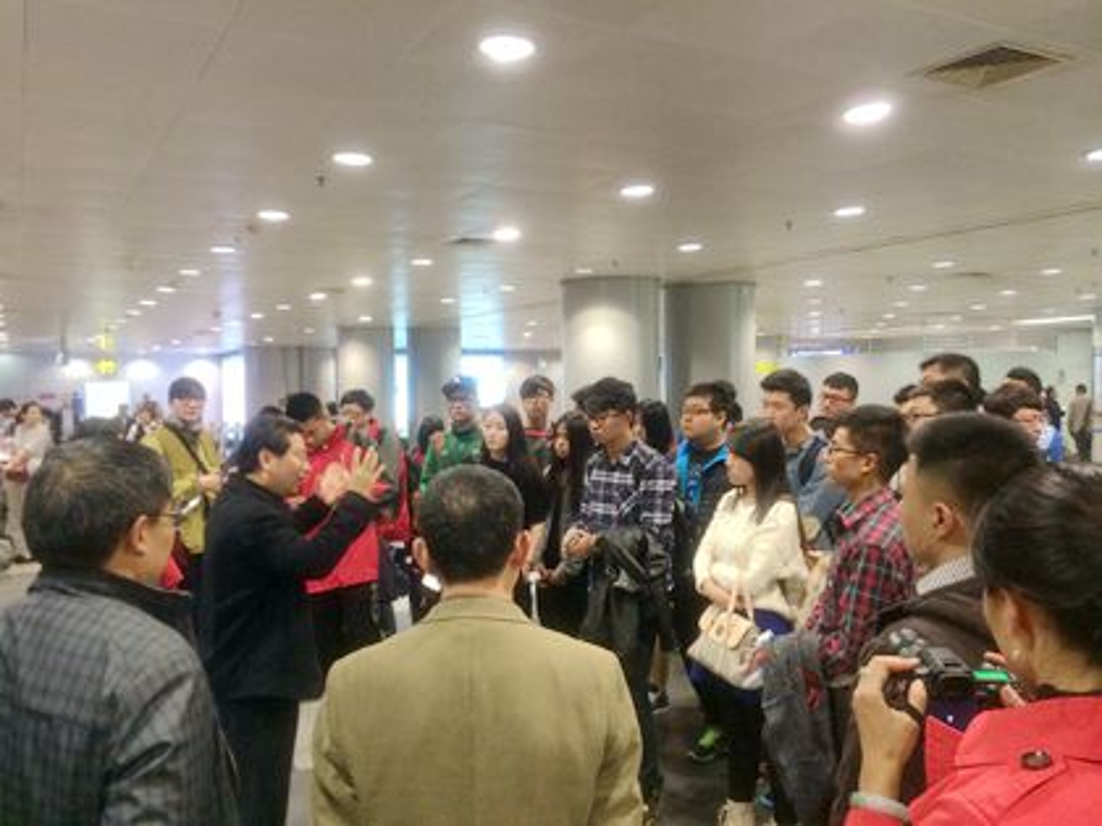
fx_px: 955
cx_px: 551
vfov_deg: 46.8
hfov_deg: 60.0
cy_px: 413
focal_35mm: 30
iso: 200
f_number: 2.2
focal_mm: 4.12
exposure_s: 1/30
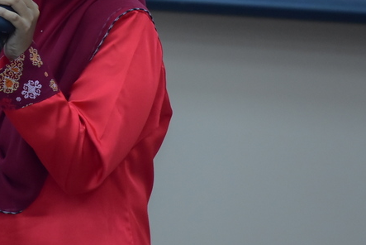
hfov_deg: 3.0
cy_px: 8
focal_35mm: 694
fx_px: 7060
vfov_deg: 2.0
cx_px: -3
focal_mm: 200
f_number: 2.8
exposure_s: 1/100
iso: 2000
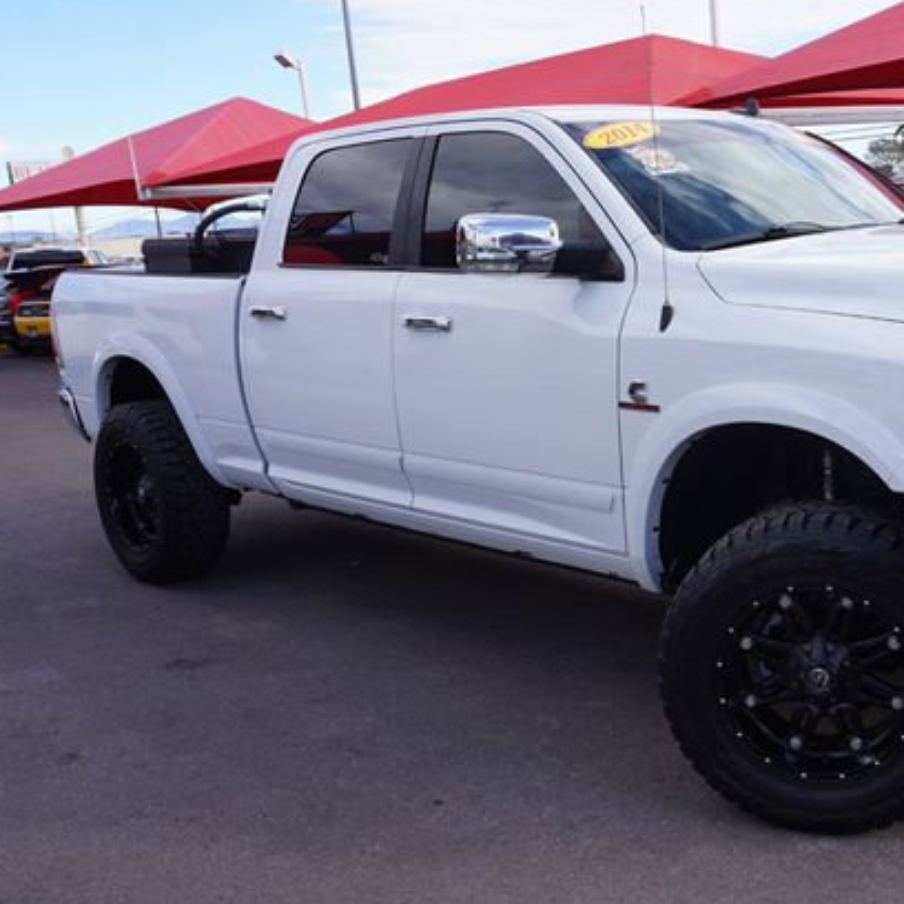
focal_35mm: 40
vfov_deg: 41.9
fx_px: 1182
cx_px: 698
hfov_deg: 40.5
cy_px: 439
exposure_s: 1/80
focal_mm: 20
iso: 100
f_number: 10
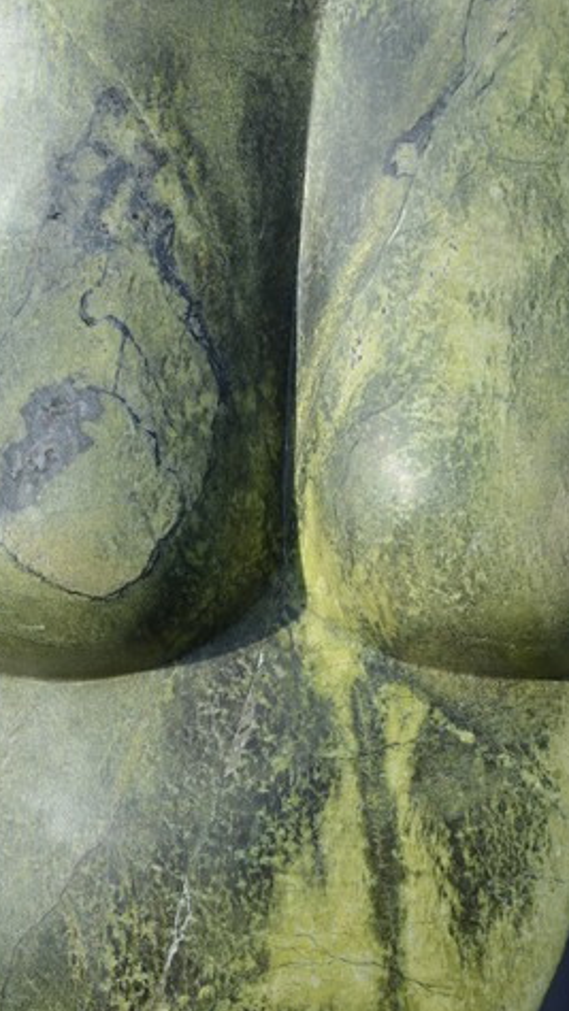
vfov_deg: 19.3
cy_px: 504
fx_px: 2979
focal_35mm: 111
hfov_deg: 10.9
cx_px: 241
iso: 320
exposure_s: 1/400
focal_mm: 70
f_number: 10
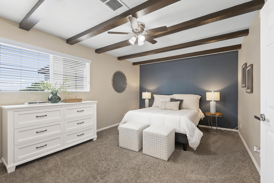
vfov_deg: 73.8
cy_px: 92
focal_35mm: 16
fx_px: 122
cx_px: 137
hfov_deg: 96.7
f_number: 9
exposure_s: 1/2
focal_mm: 16
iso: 250
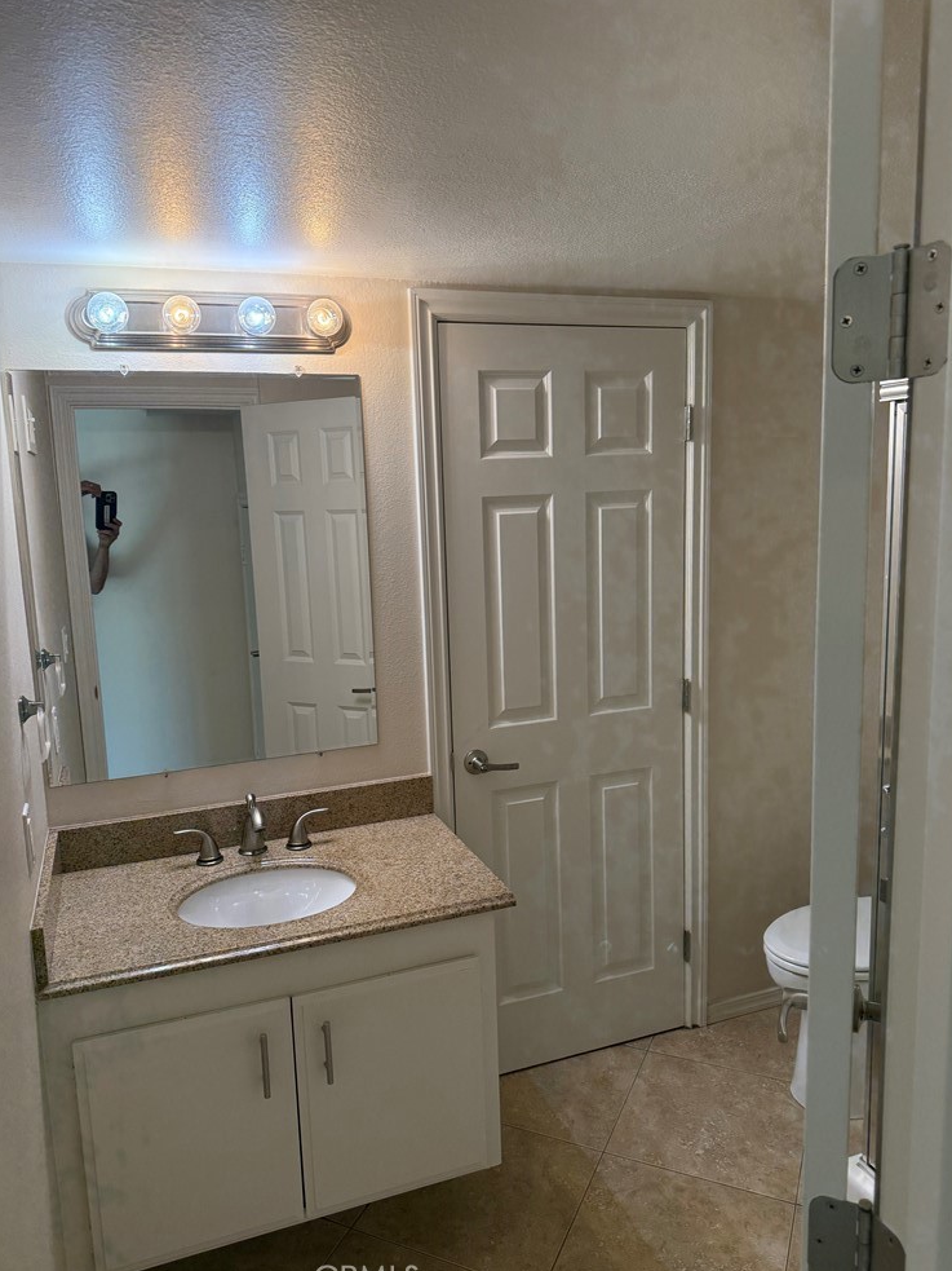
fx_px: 917
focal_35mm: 25
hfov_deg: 54.9
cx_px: 468
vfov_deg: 69.4
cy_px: 634
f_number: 1.78
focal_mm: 6.76
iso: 200
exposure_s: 1/178
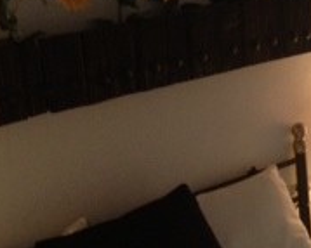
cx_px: 436
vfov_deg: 12.6
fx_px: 1122
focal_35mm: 122
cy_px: 113
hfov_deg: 14.9
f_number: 2.4
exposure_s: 1/20
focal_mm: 4.28
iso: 200
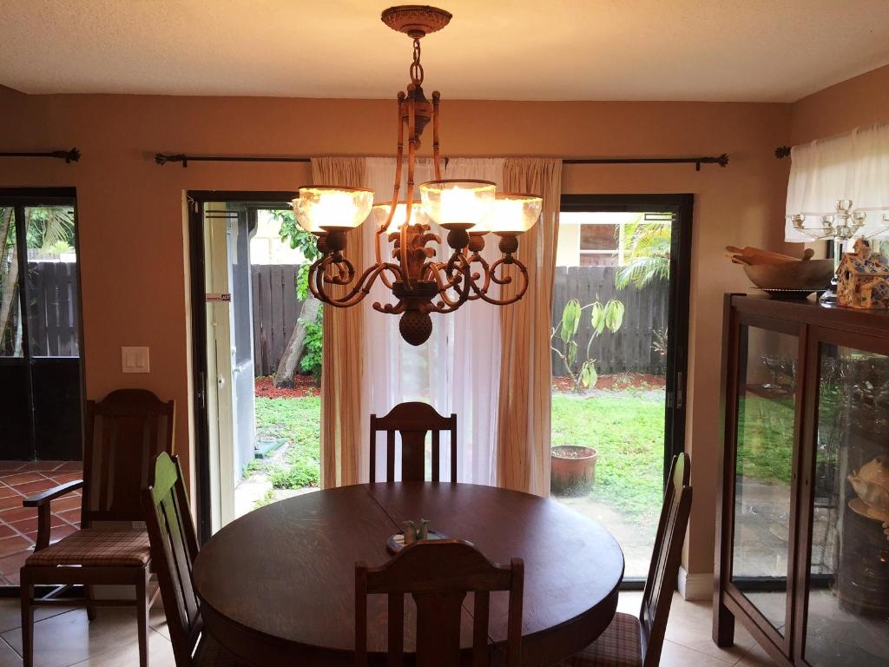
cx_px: 444
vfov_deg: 48.2
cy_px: 334
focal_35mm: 29
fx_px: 745
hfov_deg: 61.7
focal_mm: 4.15
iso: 32
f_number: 2.2
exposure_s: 1/40
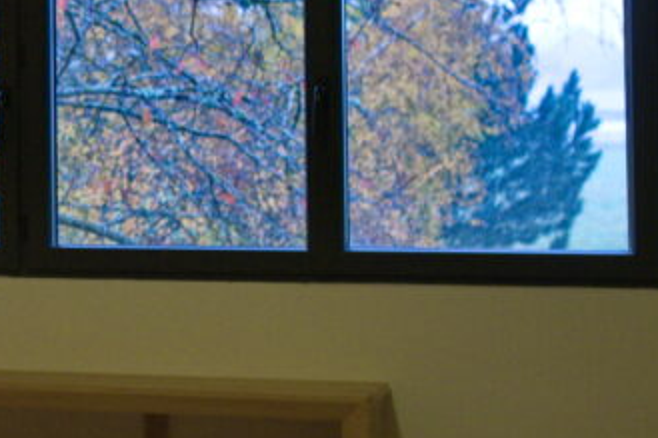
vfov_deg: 12.5
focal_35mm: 109
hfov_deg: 17.2
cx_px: -280
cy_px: 119
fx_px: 1991
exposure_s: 1/75
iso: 1600
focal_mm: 23
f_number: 3.6
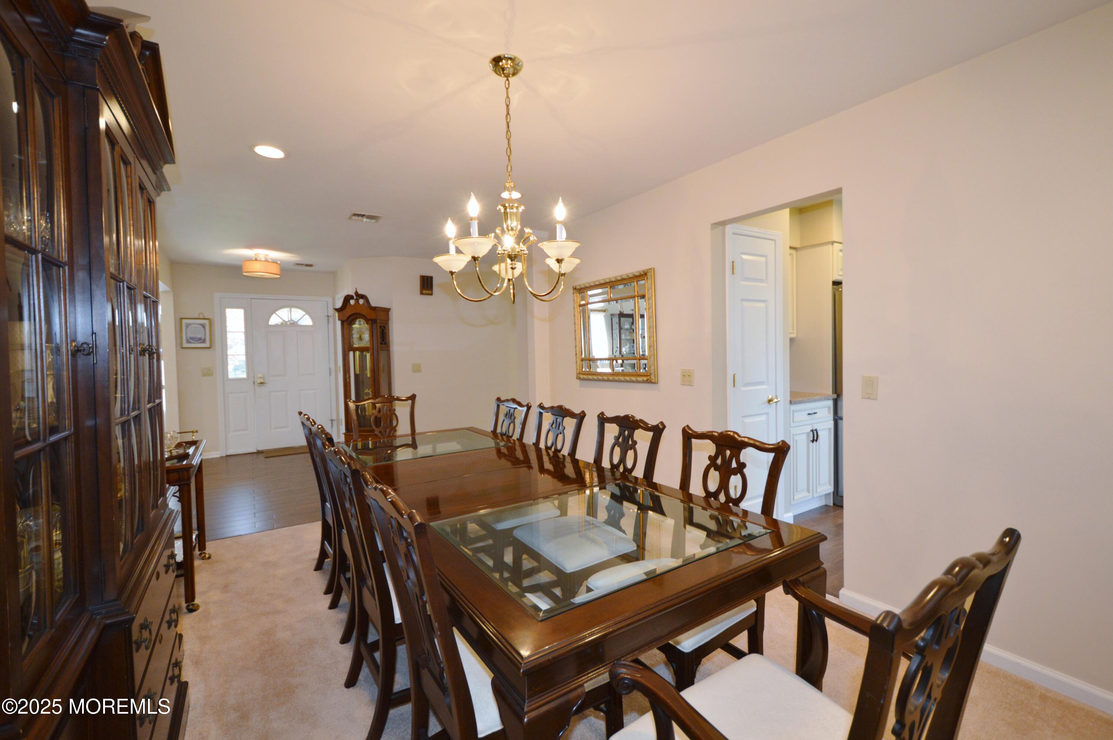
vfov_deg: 77.2
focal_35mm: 15
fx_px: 463
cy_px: 370
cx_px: 556
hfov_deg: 100.4
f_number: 3.5
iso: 400
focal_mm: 10
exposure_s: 1/60
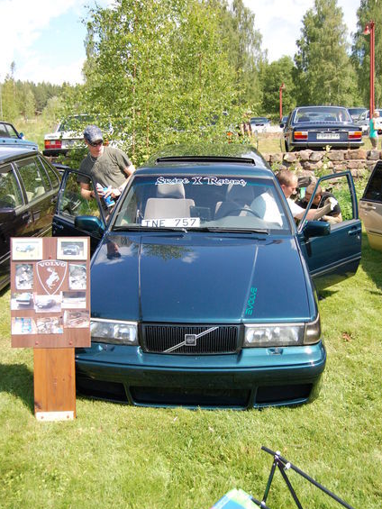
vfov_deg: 49.5
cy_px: 259
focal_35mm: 38
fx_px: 552
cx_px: 191
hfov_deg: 38.2
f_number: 4.5
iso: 800
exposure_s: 1/2000
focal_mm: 23
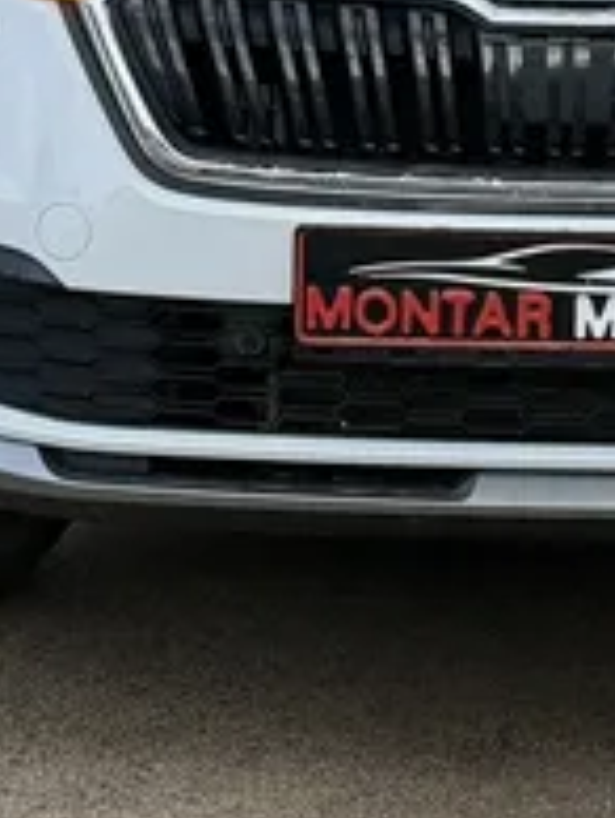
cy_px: -236
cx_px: 543
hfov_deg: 8.3
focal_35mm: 178
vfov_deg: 10.8
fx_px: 4207
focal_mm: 6.76
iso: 64
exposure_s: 1/2494
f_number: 1.78
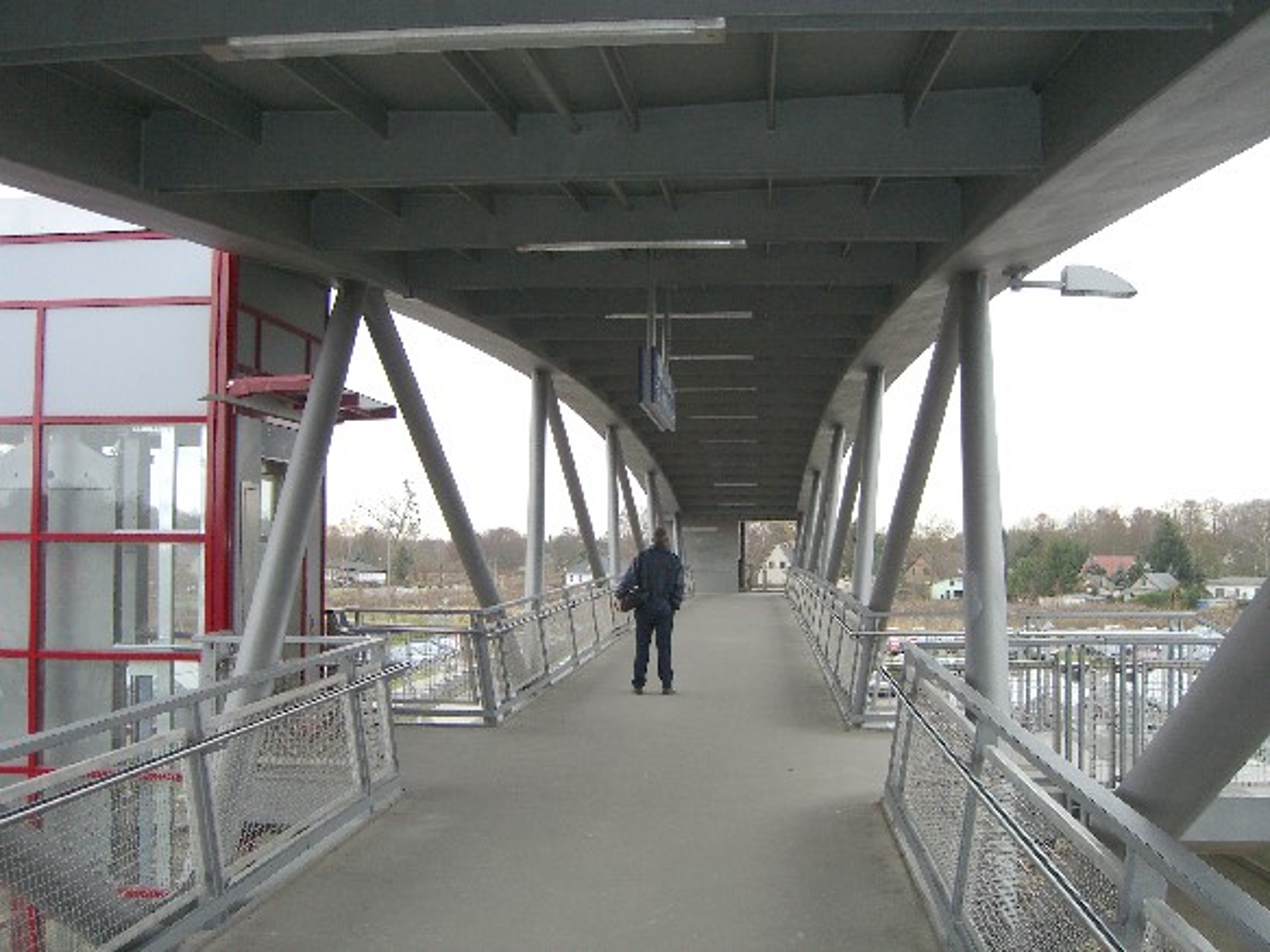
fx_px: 1394
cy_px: 476
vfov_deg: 37.7
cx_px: 635
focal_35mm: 38
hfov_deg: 49.0
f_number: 2.8
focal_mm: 7.9
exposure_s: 1/60
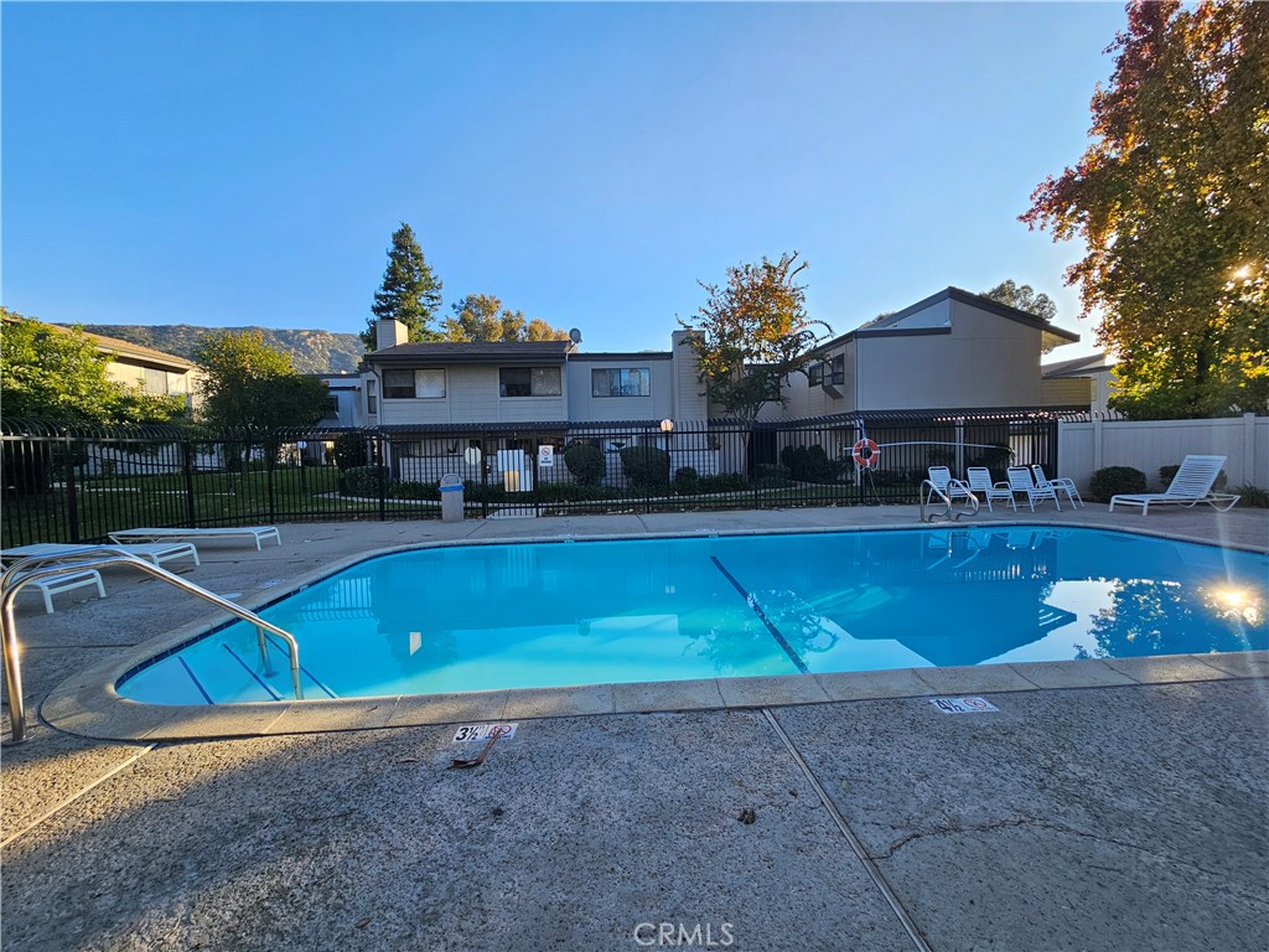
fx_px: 477
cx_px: 634
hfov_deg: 106.2
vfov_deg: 89.9
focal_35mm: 13
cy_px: 476
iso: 50
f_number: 2.2
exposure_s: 1/709
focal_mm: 2.2
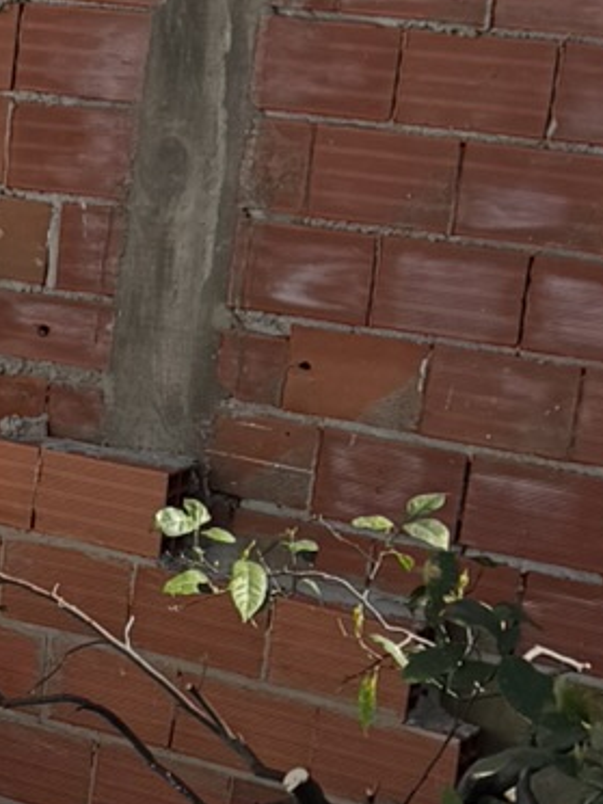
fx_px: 3066
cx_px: -782
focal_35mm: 132
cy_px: 551
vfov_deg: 14.9
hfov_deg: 10.0
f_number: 1.78
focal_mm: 6.76
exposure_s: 1/5348
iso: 80
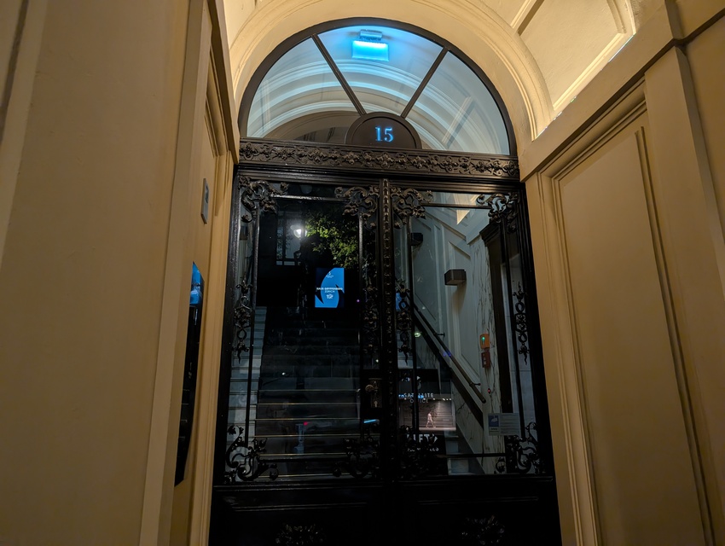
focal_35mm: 24
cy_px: 273
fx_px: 503
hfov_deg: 71.5
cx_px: 362
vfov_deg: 56.9
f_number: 1.68
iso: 28
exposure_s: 1/50
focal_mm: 6.9
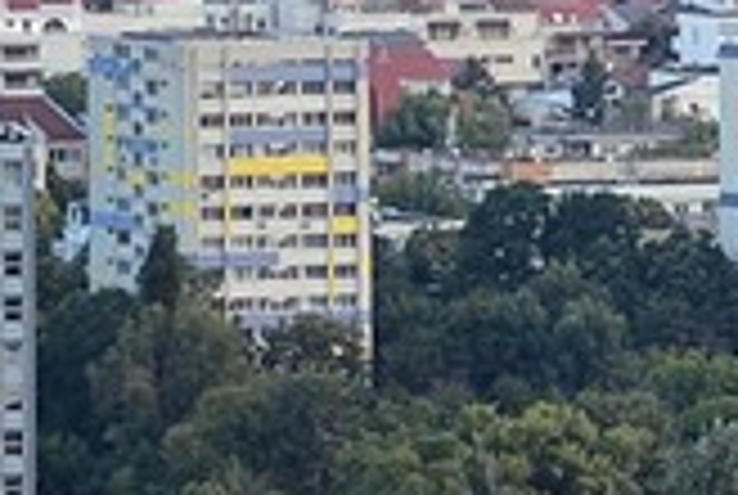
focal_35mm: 803
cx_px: 1624
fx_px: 16491
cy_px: 286
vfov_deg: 1.7
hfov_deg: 2.5
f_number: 5.6
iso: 800
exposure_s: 1/160
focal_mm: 110
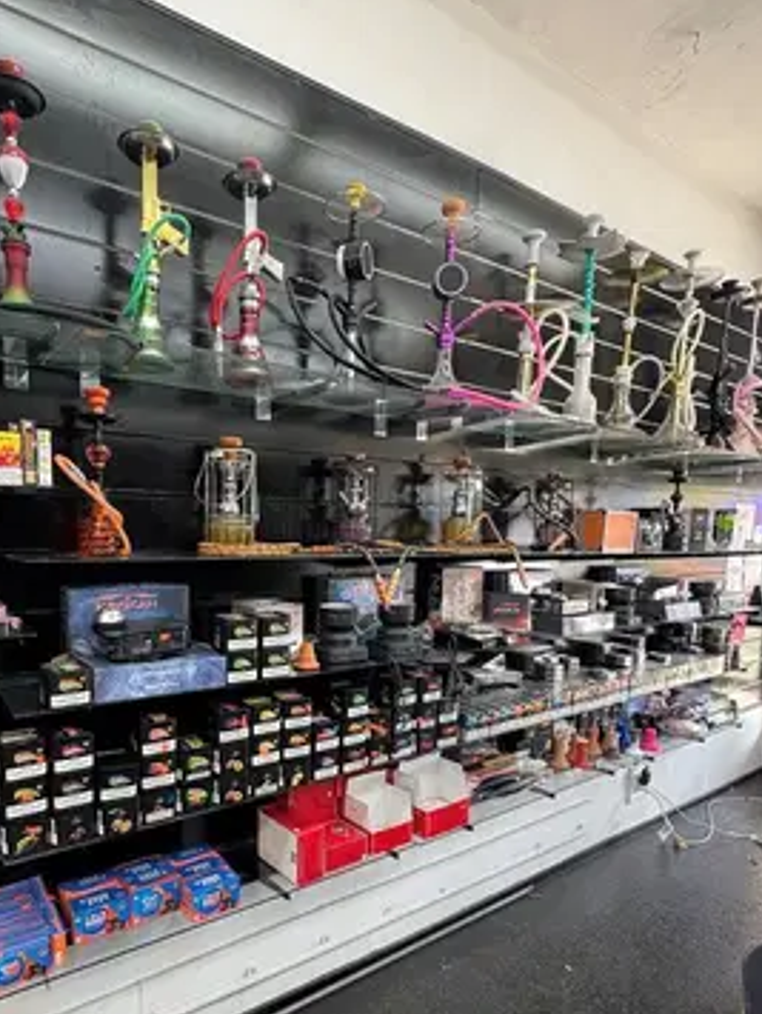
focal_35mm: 21
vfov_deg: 78.4
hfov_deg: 62.7
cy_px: 587
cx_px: 288
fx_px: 615
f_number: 2.2
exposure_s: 1/60
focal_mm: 2.22
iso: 160
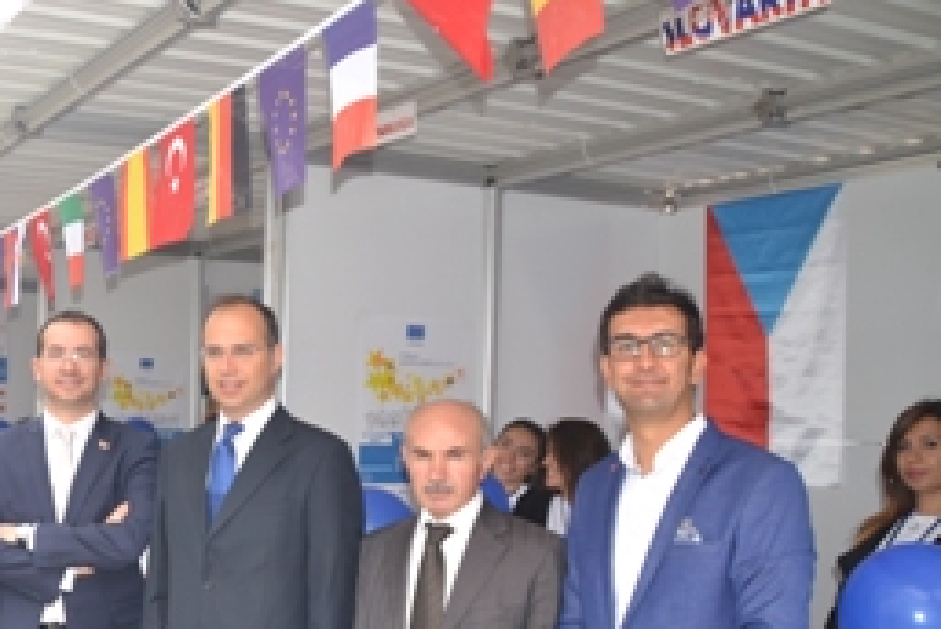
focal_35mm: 47
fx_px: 1230
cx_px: 194
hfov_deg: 40.2
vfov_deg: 28.5
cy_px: 430
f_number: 4.5
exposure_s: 1/200
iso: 100
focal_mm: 18
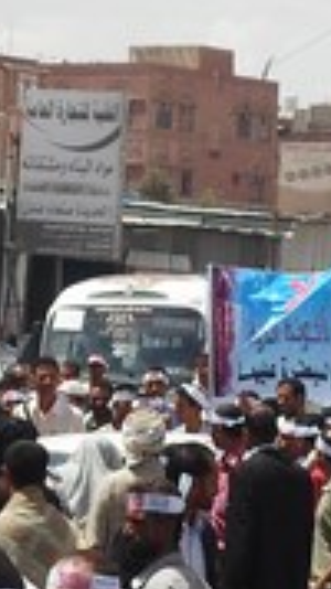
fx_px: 3311
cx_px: 278
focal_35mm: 212
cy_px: 235
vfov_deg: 10.2
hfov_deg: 5.7
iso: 80
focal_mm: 9.7
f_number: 3.6
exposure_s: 1/1000
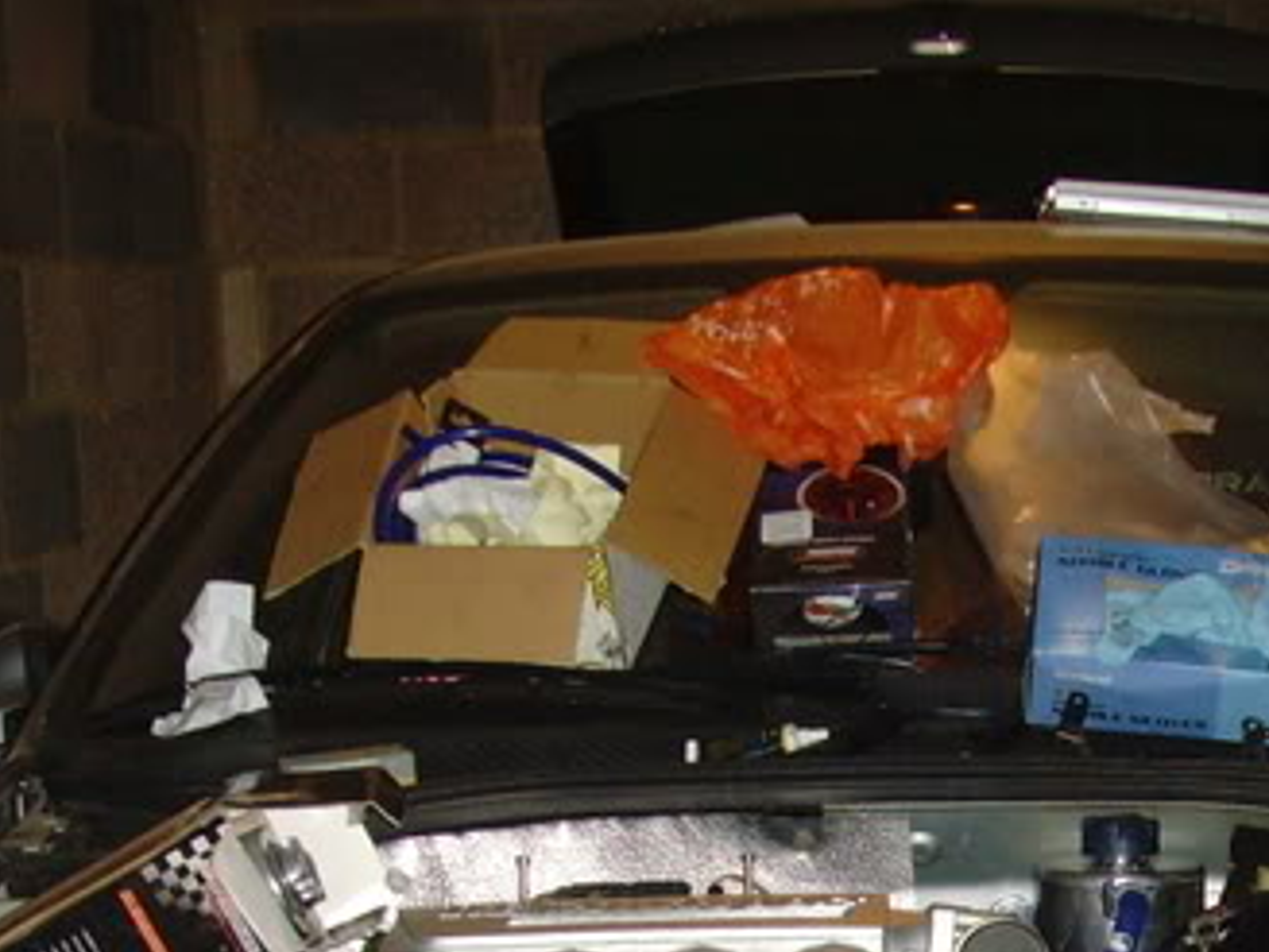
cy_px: 1157
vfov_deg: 15.0
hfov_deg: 20.3
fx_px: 3483
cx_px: 1103
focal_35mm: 95
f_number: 3.5
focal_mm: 6.6
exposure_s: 1/45
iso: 200
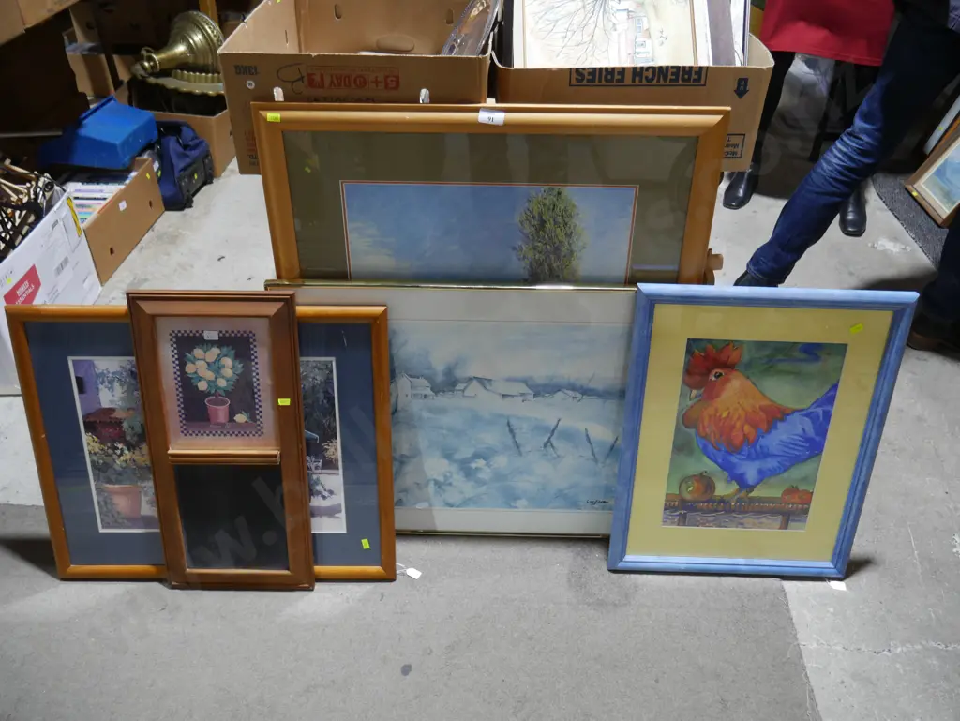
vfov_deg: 49.8
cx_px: 480
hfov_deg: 63.4
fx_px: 777
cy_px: 360
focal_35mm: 28
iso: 400
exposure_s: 1/60
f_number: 3.5
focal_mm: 14
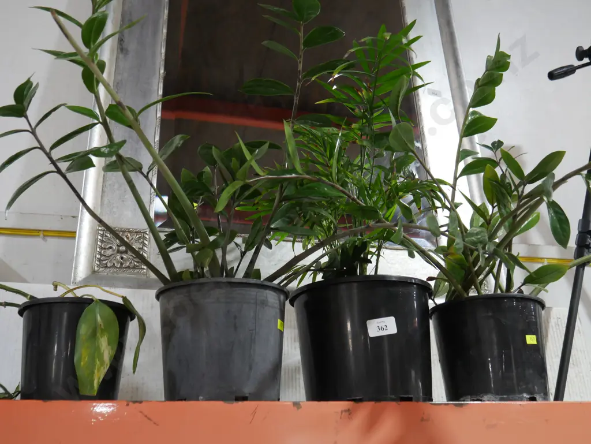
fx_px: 649
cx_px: 296
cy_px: 222
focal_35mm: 38
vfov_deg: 37.8
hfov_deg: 49.0
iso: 1250
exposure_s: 1/60
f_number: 4.1
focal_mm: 19
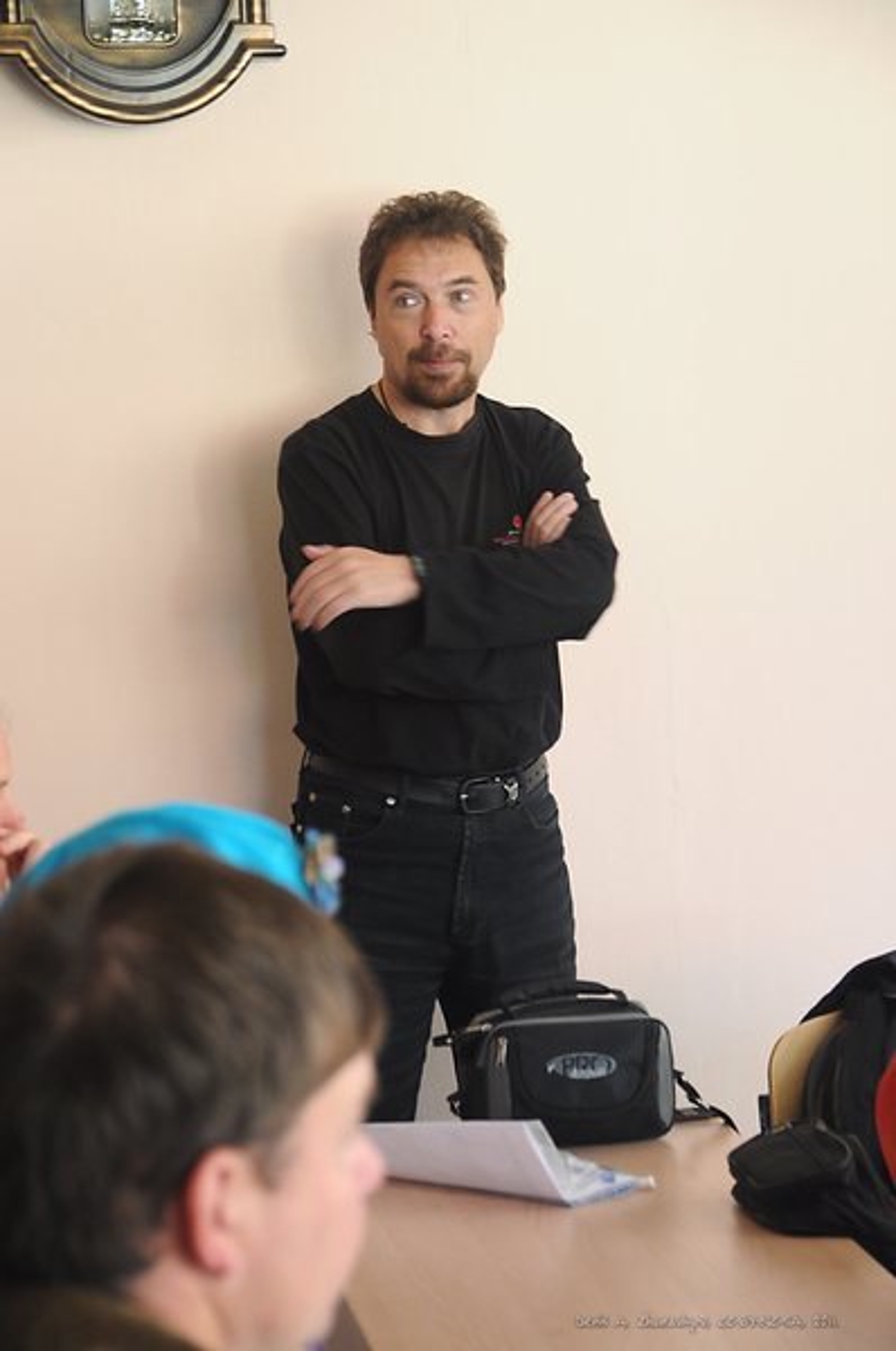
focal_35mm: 105
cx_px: 448
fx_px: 3933
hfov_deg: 13.0
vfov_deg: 19.5
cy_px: 676
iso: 500
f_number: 6.3
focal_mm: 70
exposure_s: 1/25
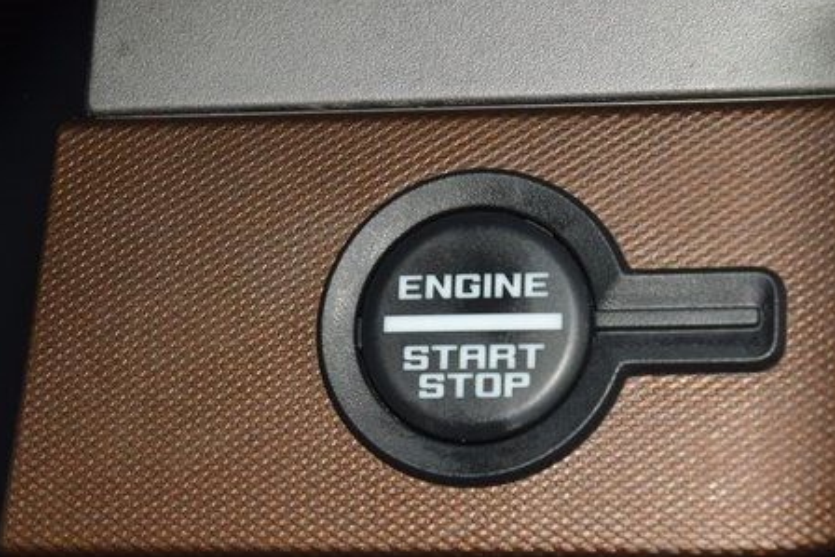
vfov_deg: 9.2
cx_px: 468
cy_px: 353
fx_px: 3480
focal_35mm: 150
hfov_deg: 13.7
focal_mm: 70
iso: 100
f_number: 8
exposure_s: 1/125
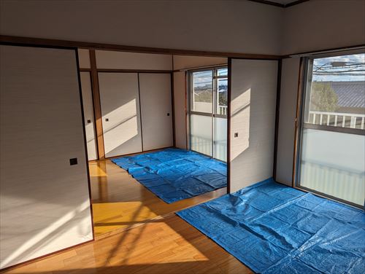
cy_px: 137
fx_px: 253
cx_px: 182
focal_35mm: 24
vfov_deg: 56.9
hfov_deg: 71.5
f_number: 1.85
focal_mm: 6.81
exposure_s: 1/775
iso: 39
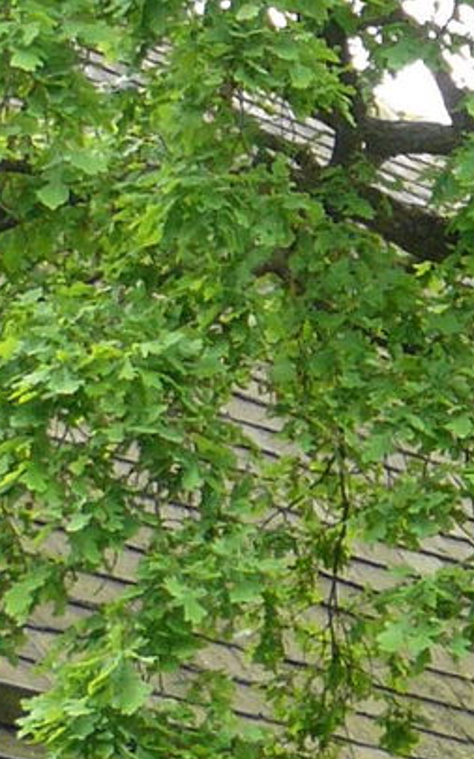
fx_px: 4962
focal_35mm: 240
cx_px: 1053
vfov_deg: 8.7
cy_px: 138
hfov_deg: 5.3
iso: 100
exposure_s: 1/80
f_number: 2.8
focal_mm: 7.1
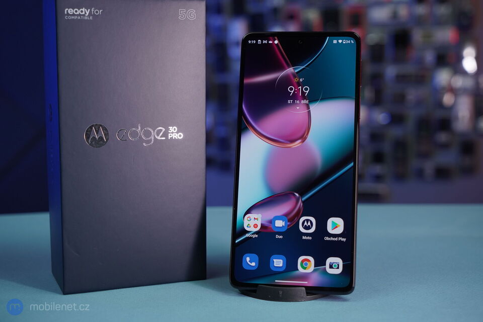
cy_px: 161
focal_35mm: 53
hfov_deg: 37.5
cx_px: 242
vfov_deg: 25.5
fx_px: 711
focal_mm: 53
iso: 1000
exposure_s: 1/160
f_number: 5.6
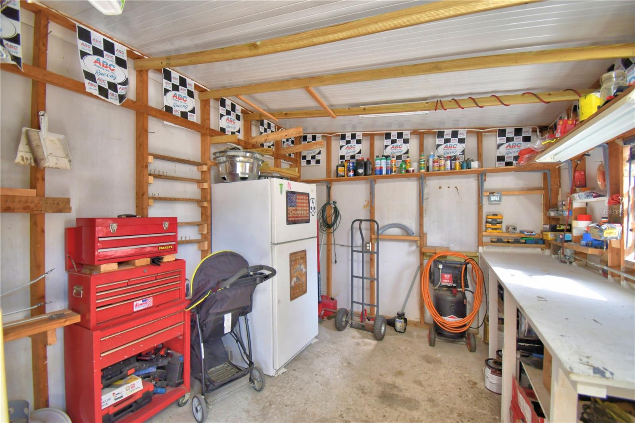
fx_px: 265
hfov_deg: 100.4
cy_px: 212
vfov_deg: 77.3
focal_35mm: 15
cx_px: 318
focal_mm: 10
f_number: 4.5
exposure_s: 1/100
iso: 400
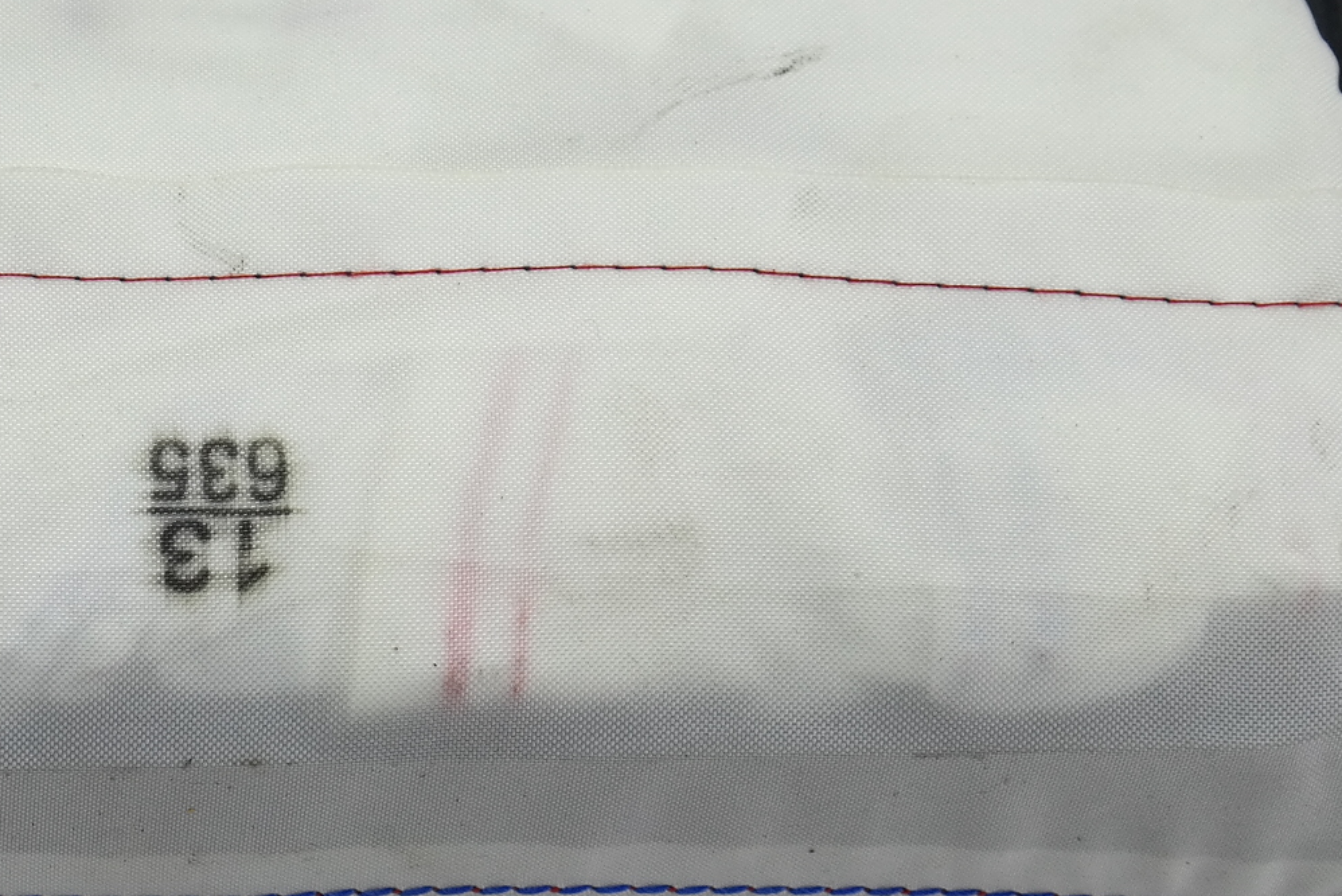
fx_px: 5891
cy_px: 510
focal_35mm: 158
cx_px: 109
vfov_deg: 8.7
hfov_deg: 12.9
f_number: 4.5
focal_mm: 35
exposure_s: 1/125
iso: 200
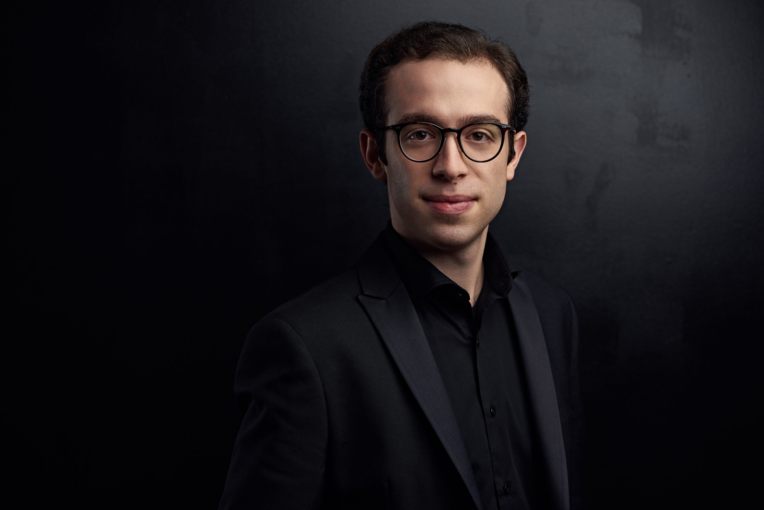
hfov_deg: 23.9
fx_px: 1805
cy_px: 255
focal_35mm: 85
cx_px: 382
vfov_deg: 16.1
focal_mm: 85
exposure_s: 1/200
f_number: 5.6
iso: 100
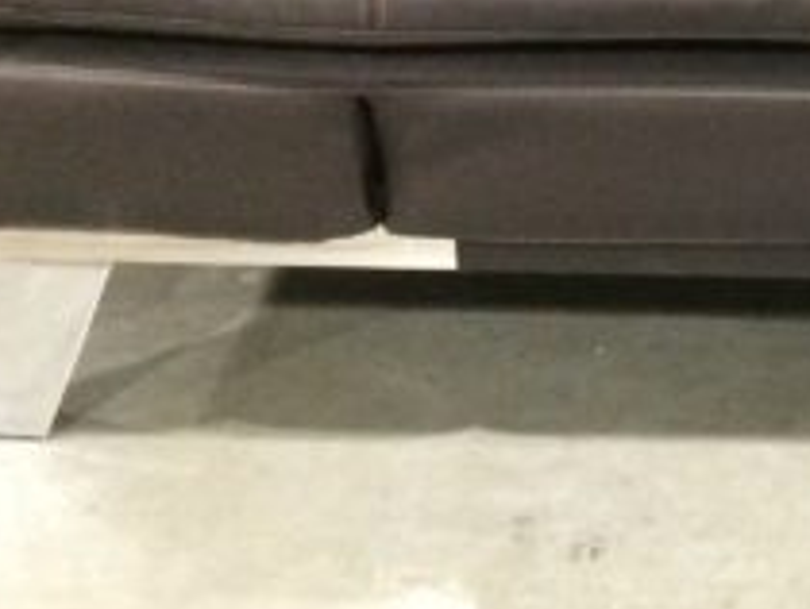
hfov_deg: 16.5
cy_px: -193
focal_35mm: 106
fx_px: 2483
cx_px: 1296
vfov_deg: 13.5
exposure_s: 1/30
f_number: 2.2
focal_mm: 4.15
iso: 320
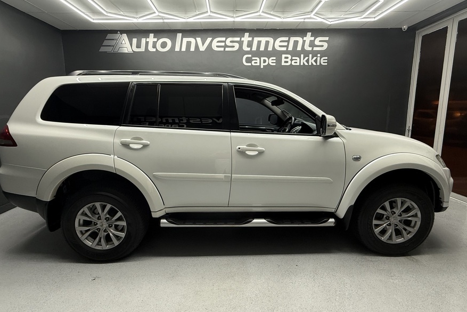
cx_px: 231
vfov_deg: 70.4
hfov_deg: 93.3
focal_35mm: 17
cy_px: 145
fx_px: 221
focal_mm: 2.22
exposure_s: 1/100
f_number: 2.2
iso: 160
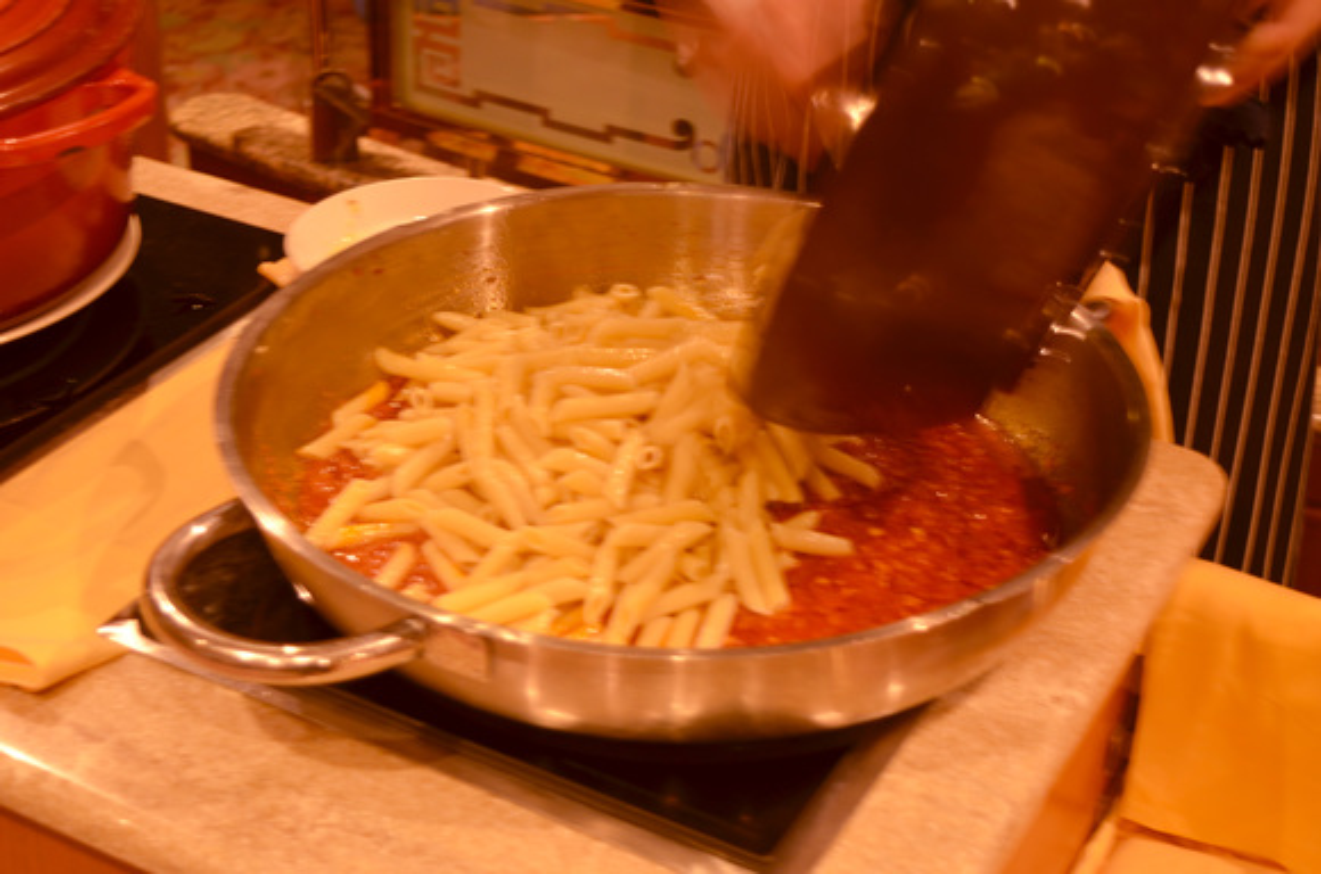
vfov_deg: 23.7
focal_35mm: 57
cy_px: 437
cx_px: 660
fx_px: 2087
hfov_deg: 35.1
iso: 200
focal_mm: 38
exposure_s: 1/4
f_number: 4.8
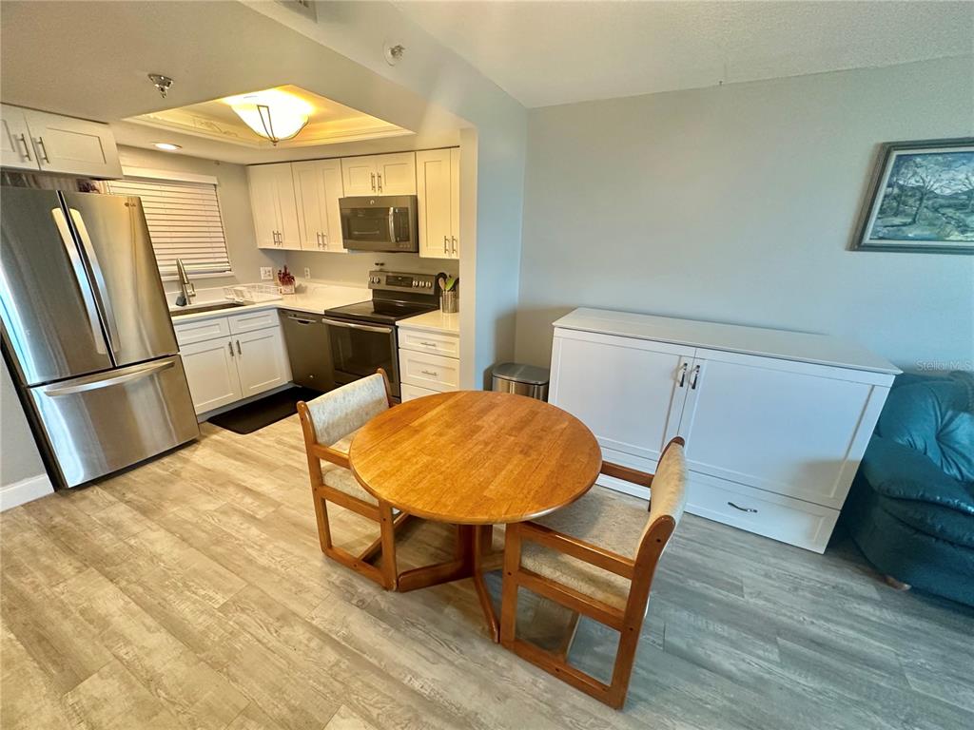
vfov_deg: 85.7
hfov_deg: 102.1
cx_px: 487
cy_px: 365
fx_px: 394
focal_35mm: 14
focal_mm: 2.22
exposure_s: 1/60
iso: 320
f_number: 2.2
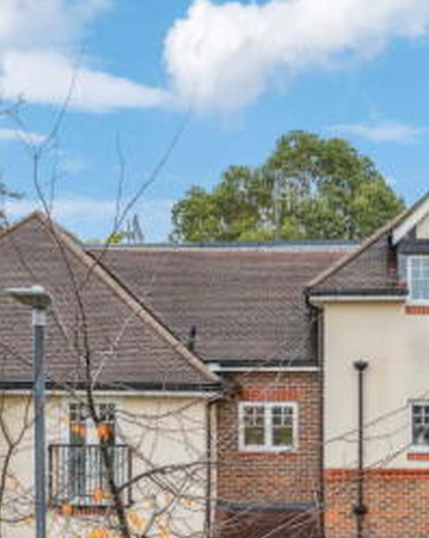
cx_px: 326
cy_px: 448
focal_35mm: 77
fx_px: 1224
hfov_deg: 19.7
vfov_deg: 24.3
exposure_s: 1/125
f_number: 5.6
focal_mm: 31
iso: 320
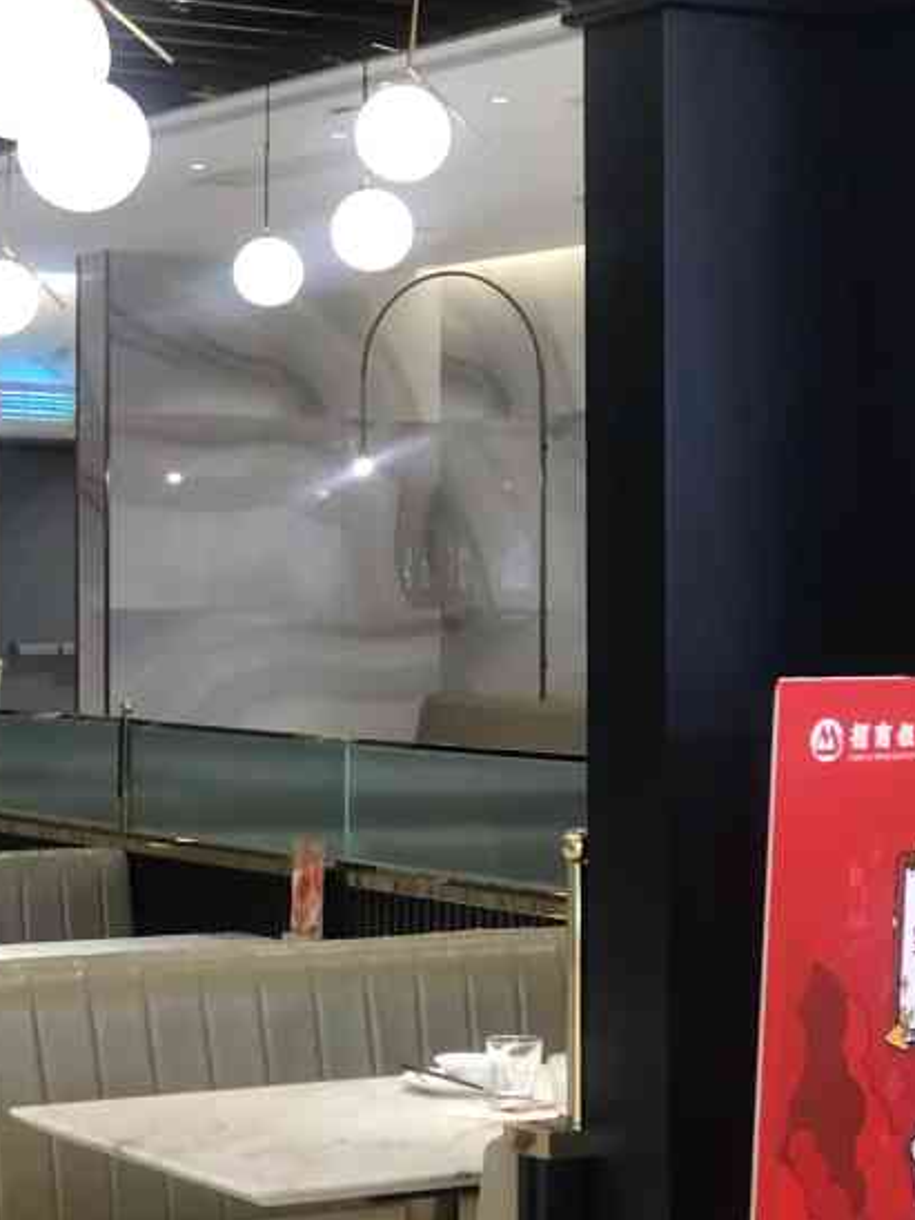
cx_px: 318
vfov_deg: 20.2
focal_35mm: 97
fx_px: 3419
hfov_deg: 15.2
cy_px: 589
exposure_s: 1/50
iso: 250
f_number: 2.8
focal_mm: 6.6
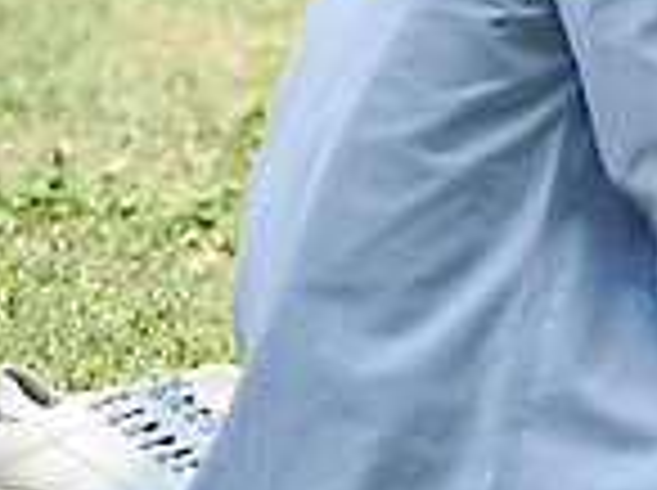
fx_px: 11994
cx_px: 720
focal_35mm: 633
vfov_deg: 2.3
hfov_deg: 3.1
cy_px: -391
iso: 64
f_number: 4
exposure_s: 1/125
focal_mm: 160
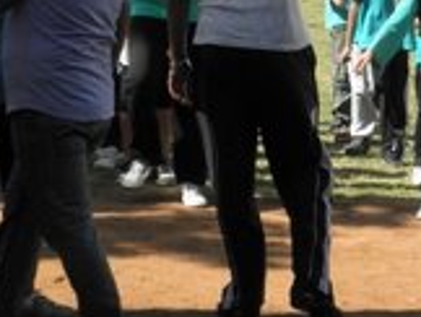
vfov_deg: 6.6
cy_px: -56
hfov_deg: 8.8
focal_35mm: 225
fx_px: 2741
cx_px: 307
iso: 64
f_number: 4
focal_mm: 12.9
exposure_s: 1/400
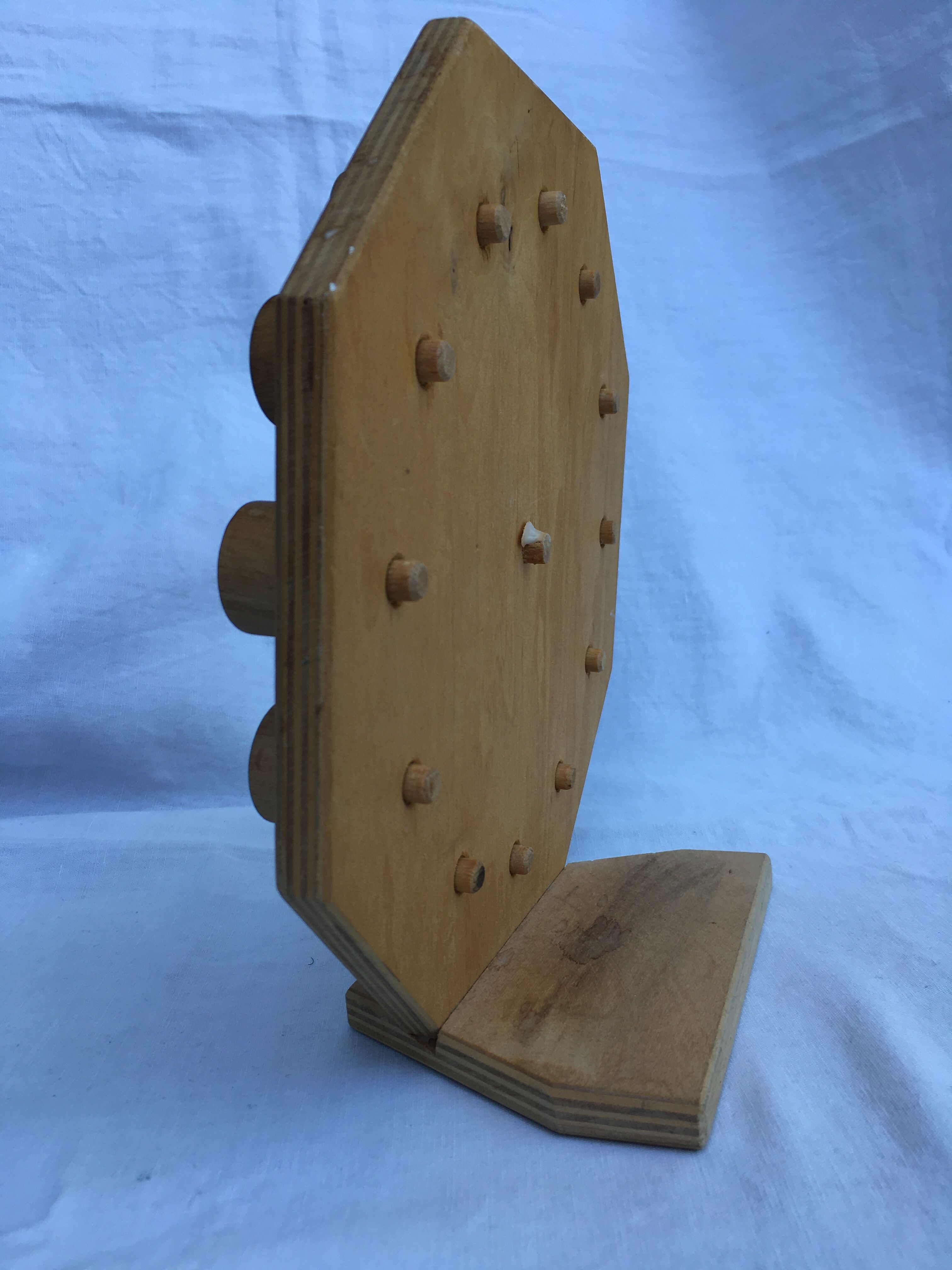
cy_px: 635
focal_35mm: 29
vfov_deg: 61.7
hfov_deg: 48.2
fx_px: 1063
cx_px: 476
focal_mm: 4.15
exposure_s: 1/120
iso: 25
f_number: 2.2
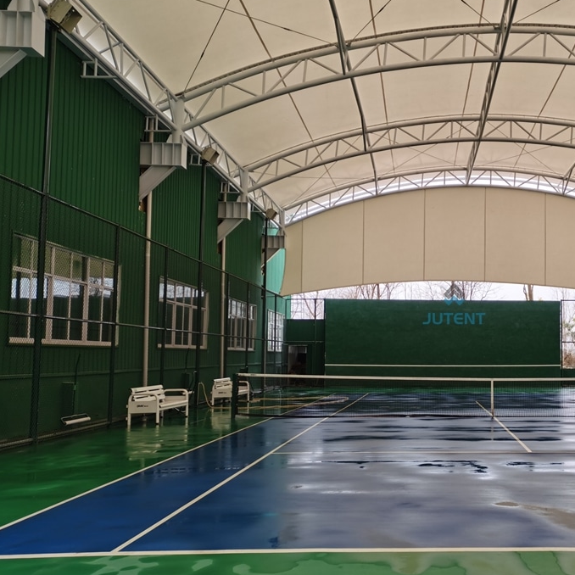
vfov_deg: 43.8
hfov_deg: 42.1
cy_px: 304
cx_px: 455
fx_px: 714
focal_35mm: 38
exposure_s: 1/392
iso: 50
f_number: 1.8
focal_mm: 5.58
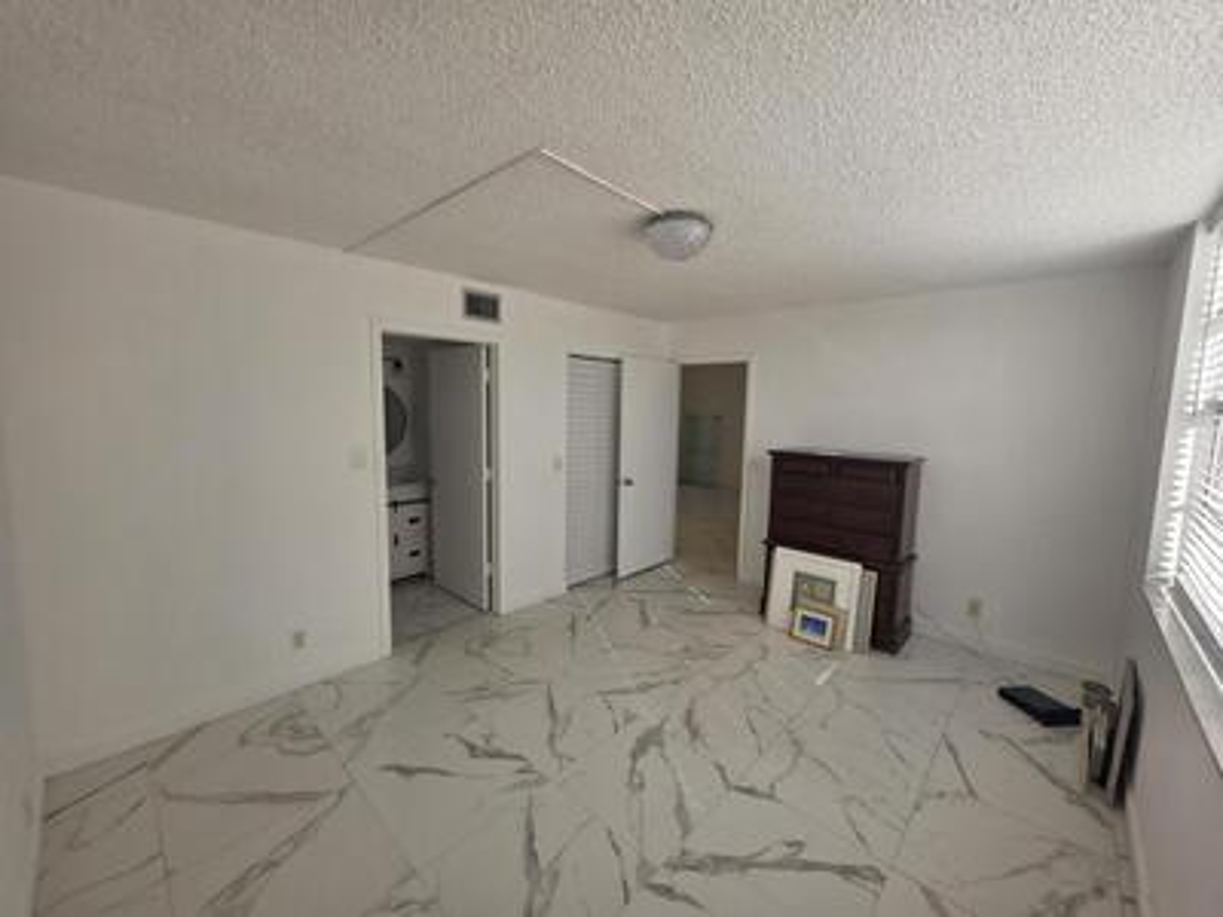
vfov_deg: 89.9
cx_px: 612
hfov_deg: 106.2
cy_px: 458
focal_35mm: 13
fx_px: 459
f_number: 1.9
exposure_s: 1/120
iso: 50
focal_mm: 2.2
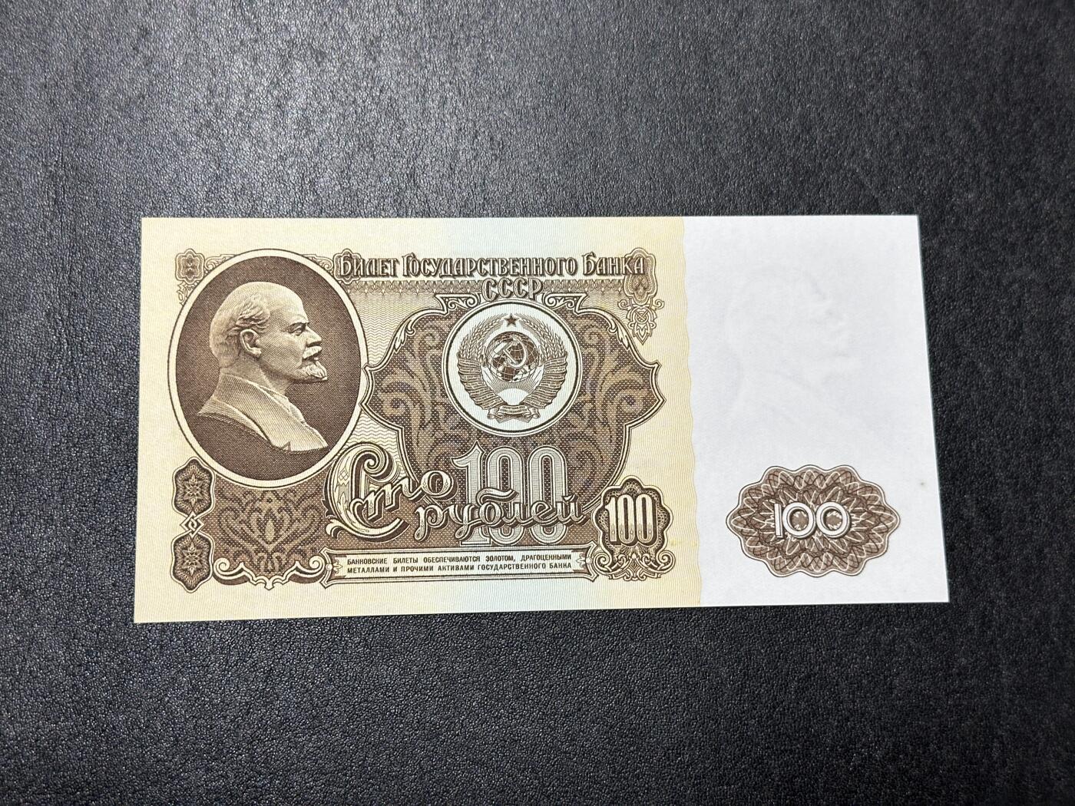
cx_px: 538
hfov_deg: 39.7
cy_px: 403
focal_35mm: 48
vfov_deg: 30.3
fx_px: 1491
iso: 100
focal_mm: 6.86
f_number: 1.78
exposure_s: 1/50
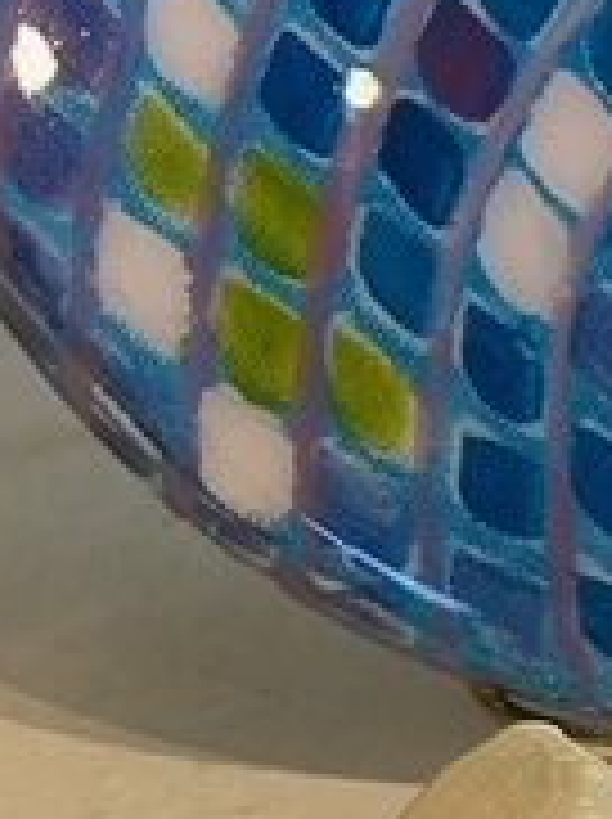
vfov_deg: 10.8
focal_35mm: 183
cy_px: 112
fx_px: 4324
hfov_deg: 7.8
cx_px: -486
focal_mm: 4.25
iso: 64
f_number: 1.8
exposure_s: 1/60
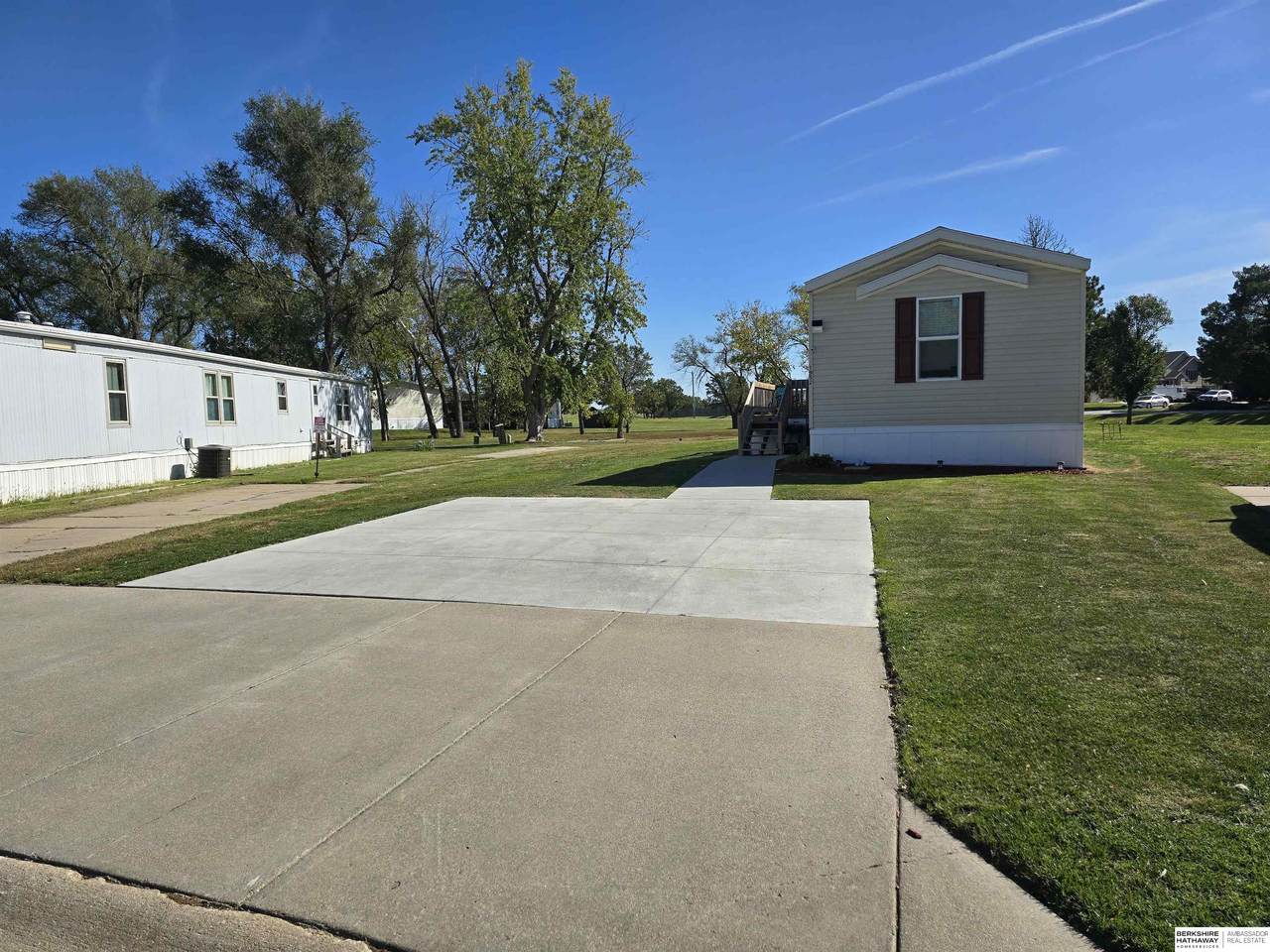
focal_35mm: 23
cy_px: 476
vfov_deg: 58.9
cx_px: 635
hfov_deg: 73.9
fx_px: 844
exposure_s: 1/1129
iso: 12
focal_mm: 6.3
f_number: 1.7
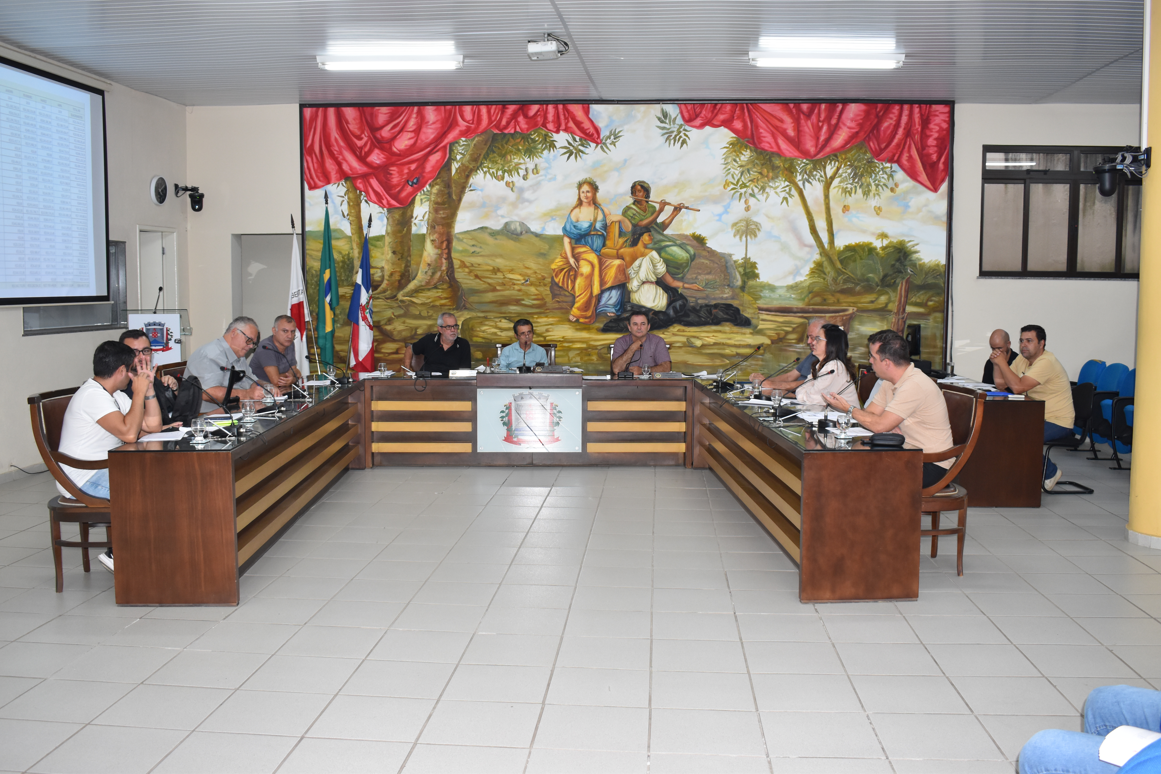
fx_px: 1064
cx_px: 580
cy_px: 387
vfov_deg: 40.0
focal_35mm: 33
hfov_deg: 57.2
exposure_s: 1/100
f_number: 5
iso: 800
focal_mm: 22
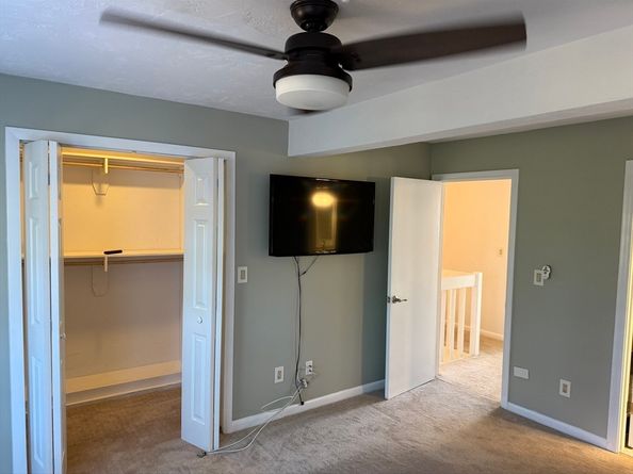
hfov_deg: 71.6
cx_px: 316
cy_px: 237
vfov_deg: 56.8
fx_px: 439
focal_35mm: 24
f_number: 1.78
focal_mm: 6.76
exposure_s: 1/60
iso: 250
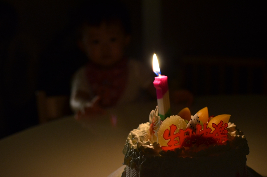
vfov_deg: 25.6
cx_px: 134
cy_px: 88
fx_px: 389
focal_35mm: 52
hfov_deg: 37.9
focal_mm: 35
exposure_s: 1/40
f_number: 3.2
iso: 800
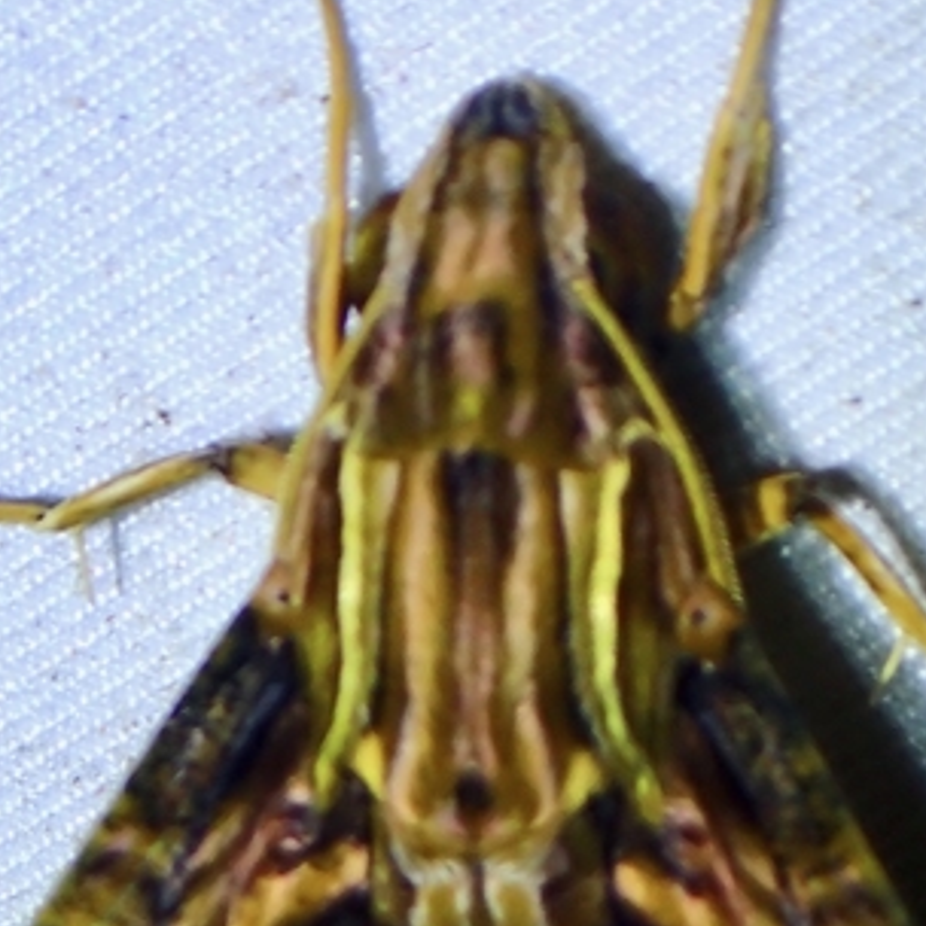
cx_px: 567
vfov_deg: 6.9
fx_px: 7627
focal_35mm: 252
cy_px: 801
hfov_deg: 6.9
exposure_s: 1/1000
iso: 100
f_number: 6.3
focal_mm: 18
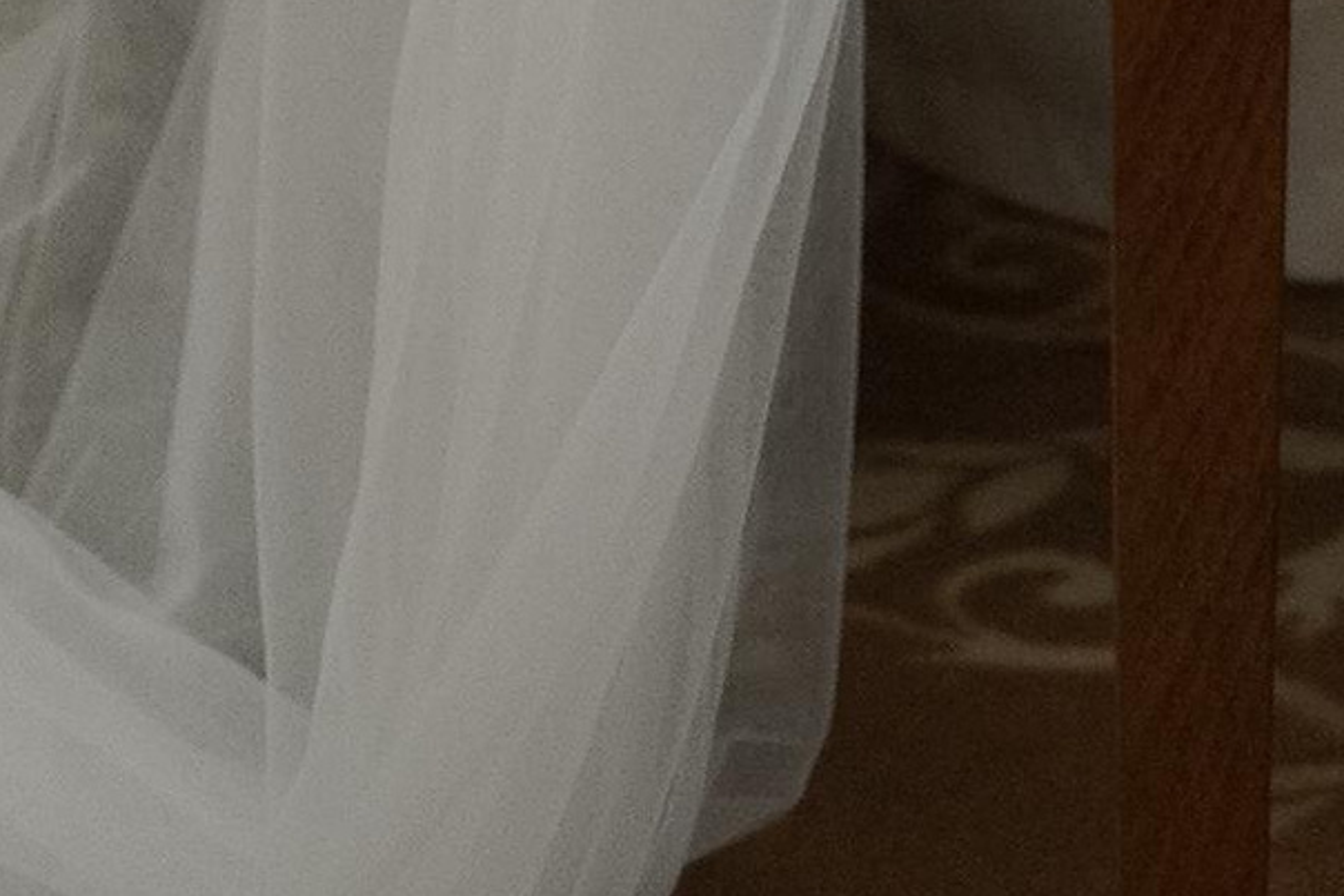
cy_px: -3097
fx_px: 11874
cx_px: 935
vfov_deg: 4.0
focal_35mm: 318
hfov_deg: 6.5
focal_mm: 50
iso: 800
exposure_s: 1/400
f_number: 1.8
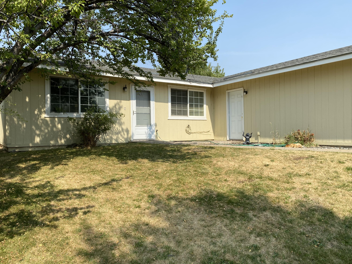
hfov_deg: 67.3
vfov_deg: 53.1
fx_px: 264
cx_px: 176
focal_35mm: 26
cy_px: 132
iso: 32
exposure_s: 1/1996
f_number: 1.8
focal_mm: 4.25
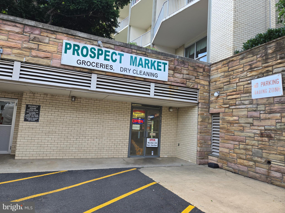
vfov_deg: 58.9
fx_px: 189
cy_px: 106
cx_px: 142
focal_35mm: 23
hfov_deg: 73.9
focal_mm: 5.4
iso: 25
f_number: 1.8
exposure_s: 1/181
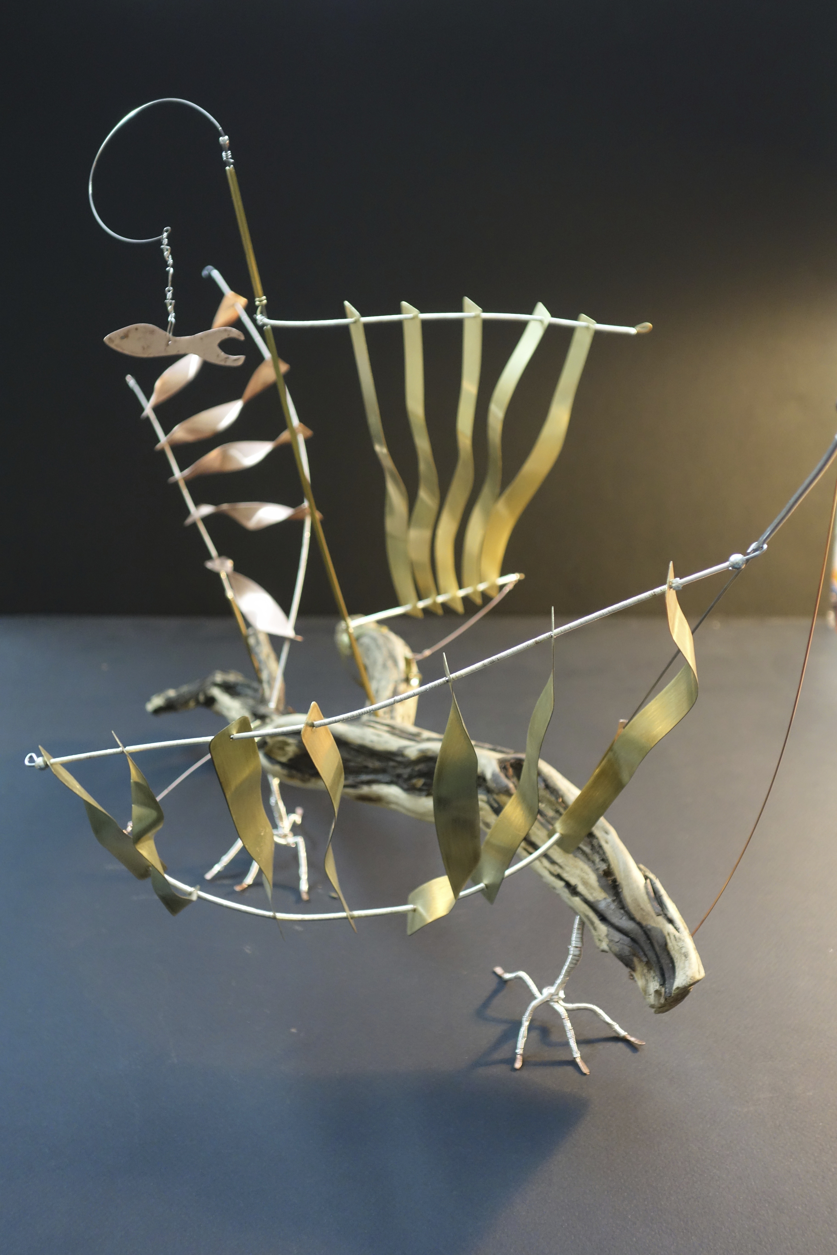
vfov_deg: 42.7
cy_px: 628
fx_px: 1604
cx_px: 418
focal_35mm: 46
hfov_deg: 29.2
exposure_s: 1/30
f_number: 3.2
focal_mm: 17.18
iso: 800
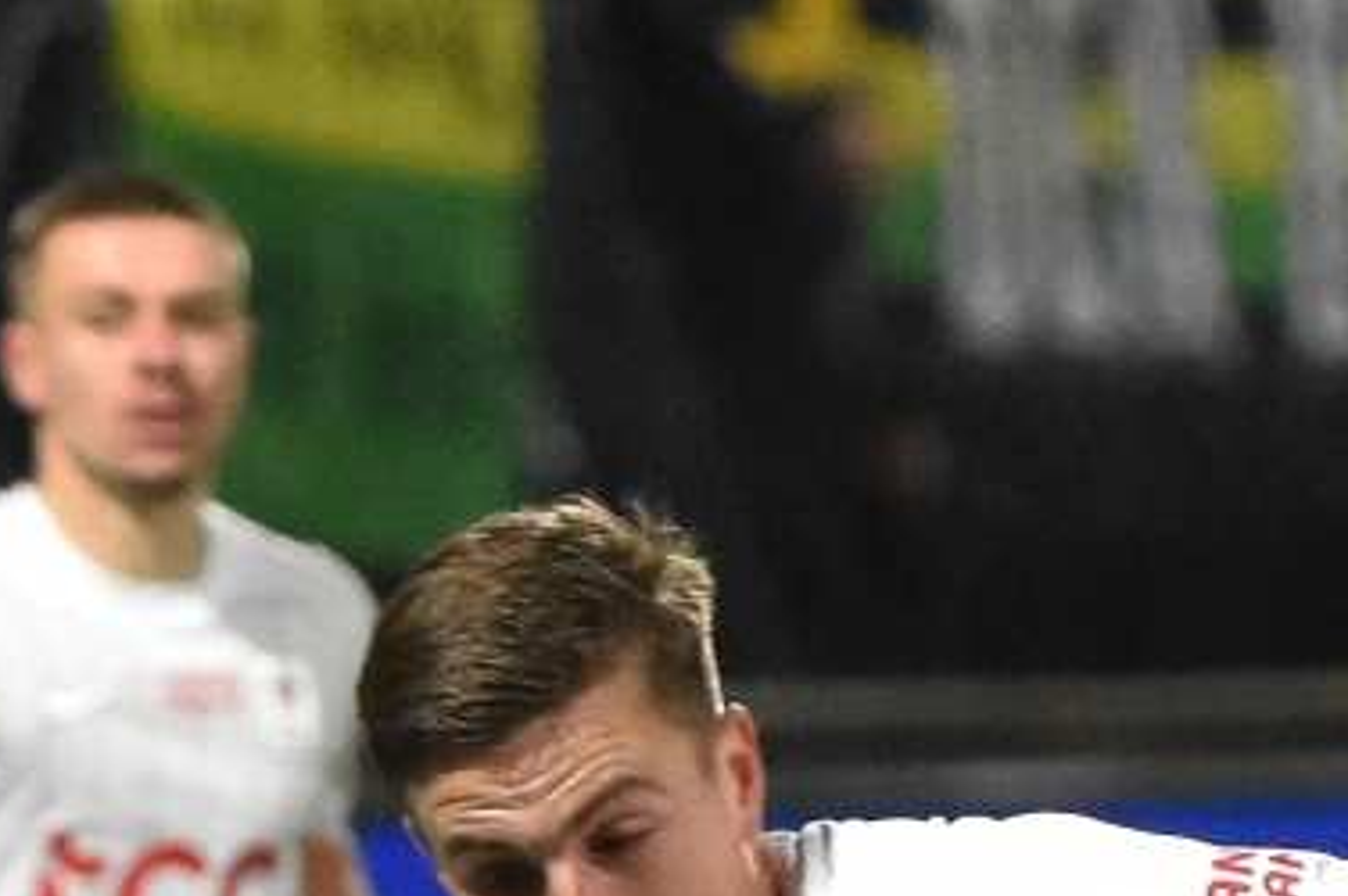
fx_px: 43023
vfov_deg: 1.2
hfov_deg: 1.8
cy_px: 1831
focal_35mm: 1150
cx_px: 2015
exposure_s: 1/640
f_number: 2.8
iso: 4000
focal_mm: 150
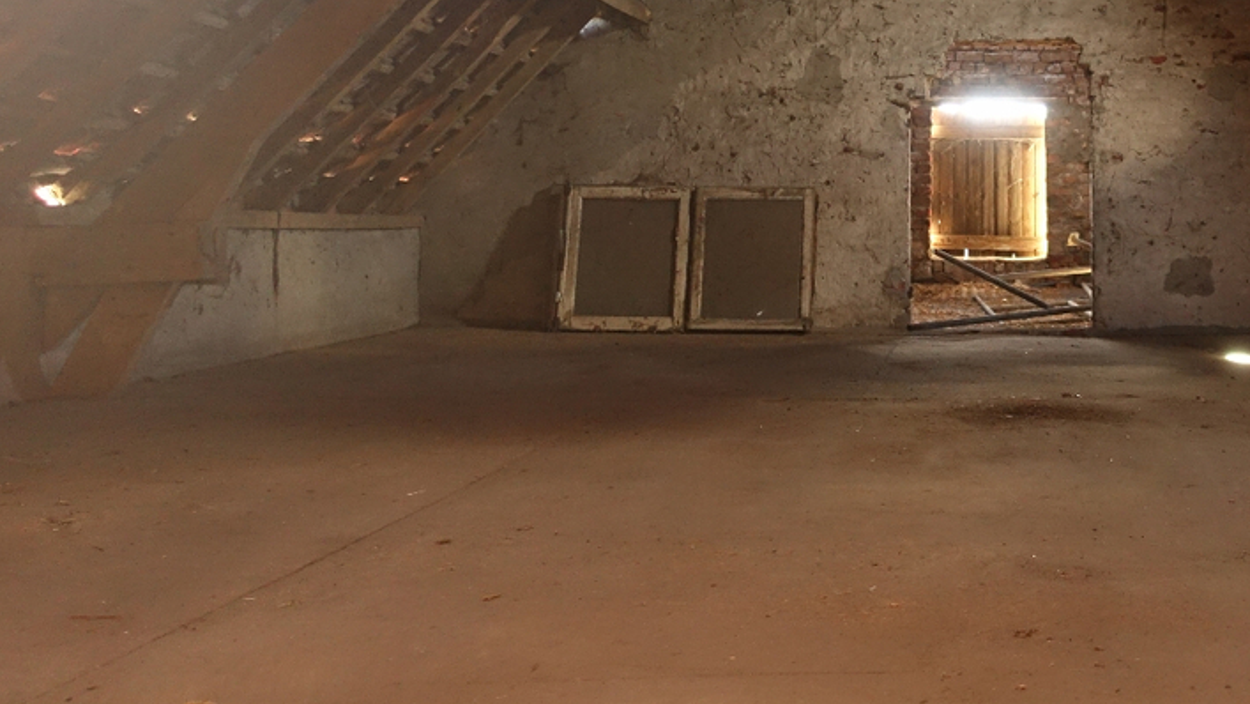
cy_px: 202
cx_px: 893
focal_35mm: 48
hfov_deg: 41.9
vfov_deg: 24.7
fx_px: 1591
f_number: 1.8
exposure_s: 1/25
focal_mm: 8.8
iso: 800
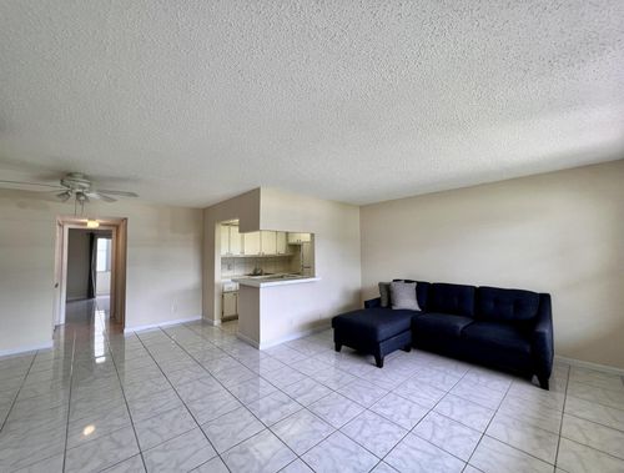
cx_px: 312
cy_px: 236
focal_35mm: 13
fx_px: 235
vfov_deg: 90.3
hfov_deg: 106.0
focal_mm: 1.57
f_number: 1.8
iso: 50
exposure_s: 1/120
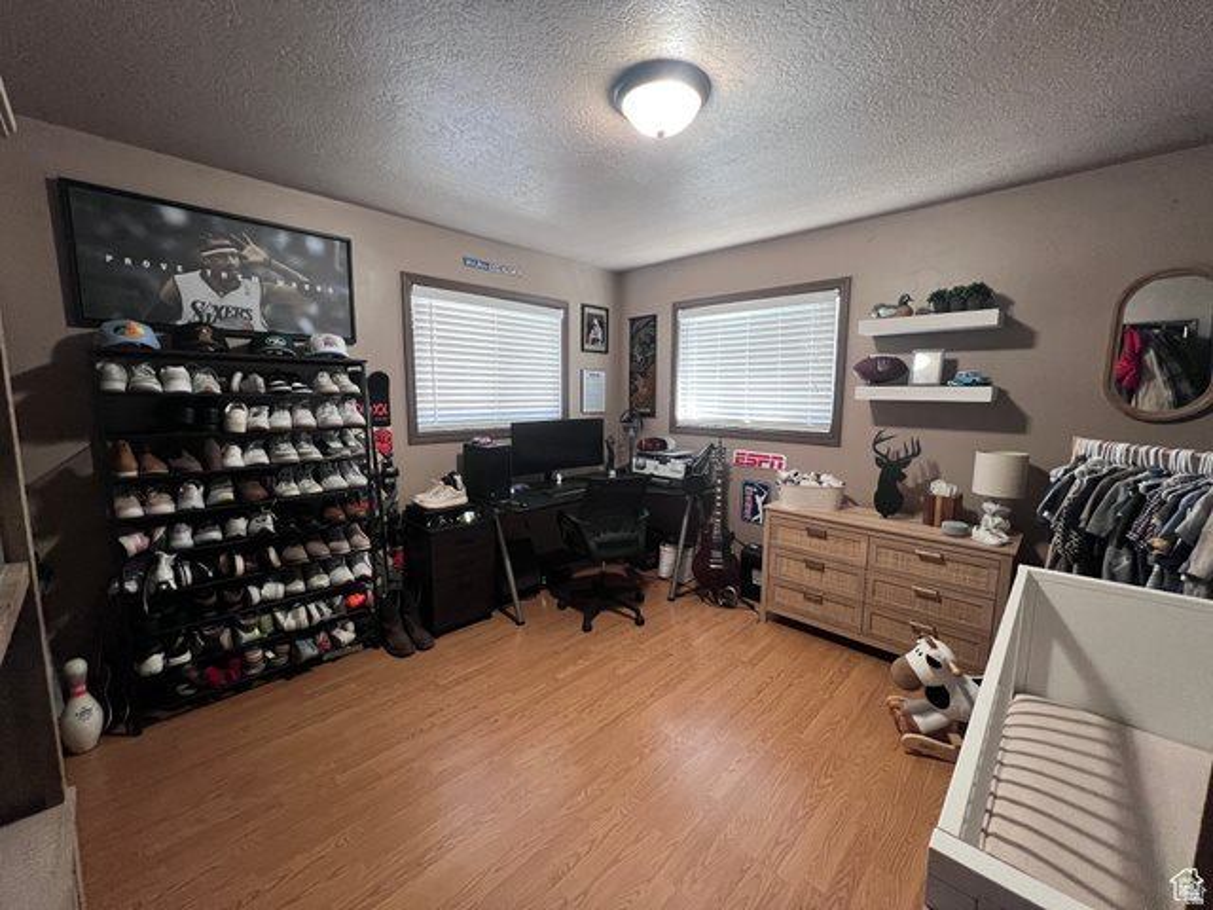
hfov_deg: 106.2
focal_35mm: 13
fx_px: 456
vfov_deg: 89.9
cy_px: 455
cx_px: 606
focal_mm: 1.57
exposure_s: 1/60
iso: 400
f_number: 1.8
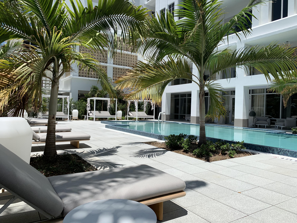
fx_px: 223
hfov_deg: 67.3
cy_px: 112
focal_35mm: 26
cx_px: 148
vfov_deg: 53.1
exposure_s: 1/3289
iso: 25
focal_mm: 4.25
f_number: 1.8
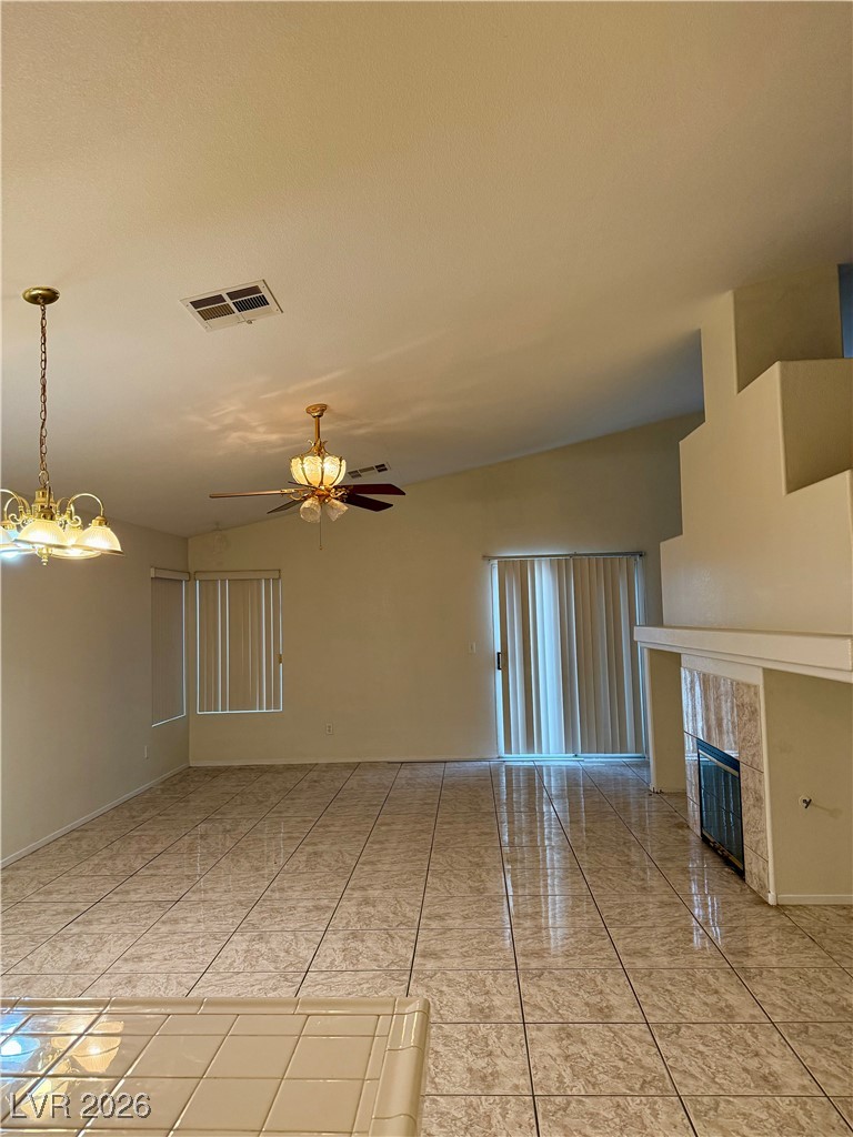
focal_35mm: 24
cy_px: 568
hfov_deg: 56.8
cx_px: 426
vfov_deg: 71.6
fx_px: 789
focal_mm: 6.76
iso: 250
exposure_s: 1/60
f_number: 1.78
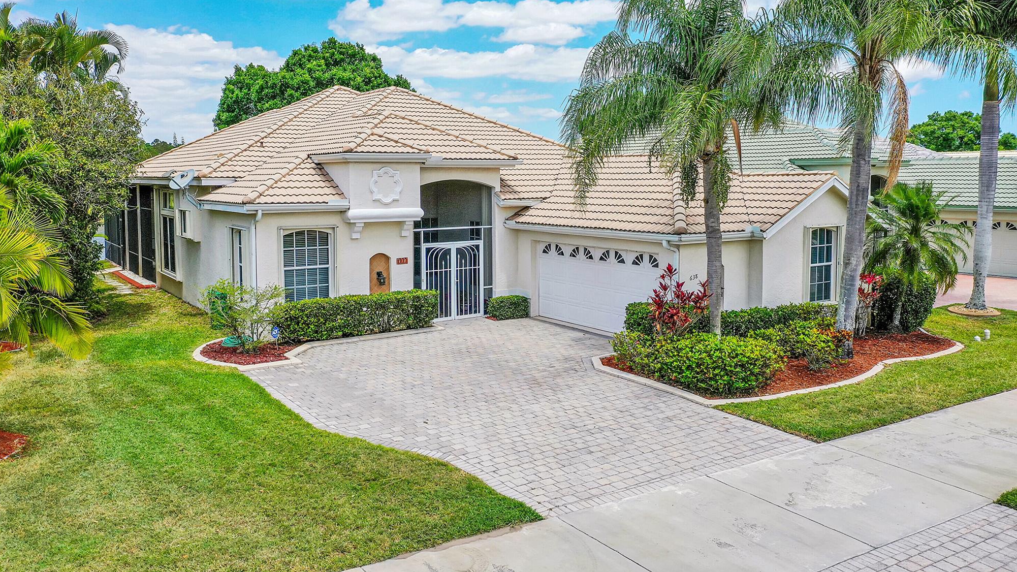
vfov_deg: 38.8
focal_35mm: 30
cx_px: 505
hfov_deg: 64.3
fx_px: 809
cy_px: 237
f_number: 5.6
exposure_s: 1/500
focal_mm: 10.26
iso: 100
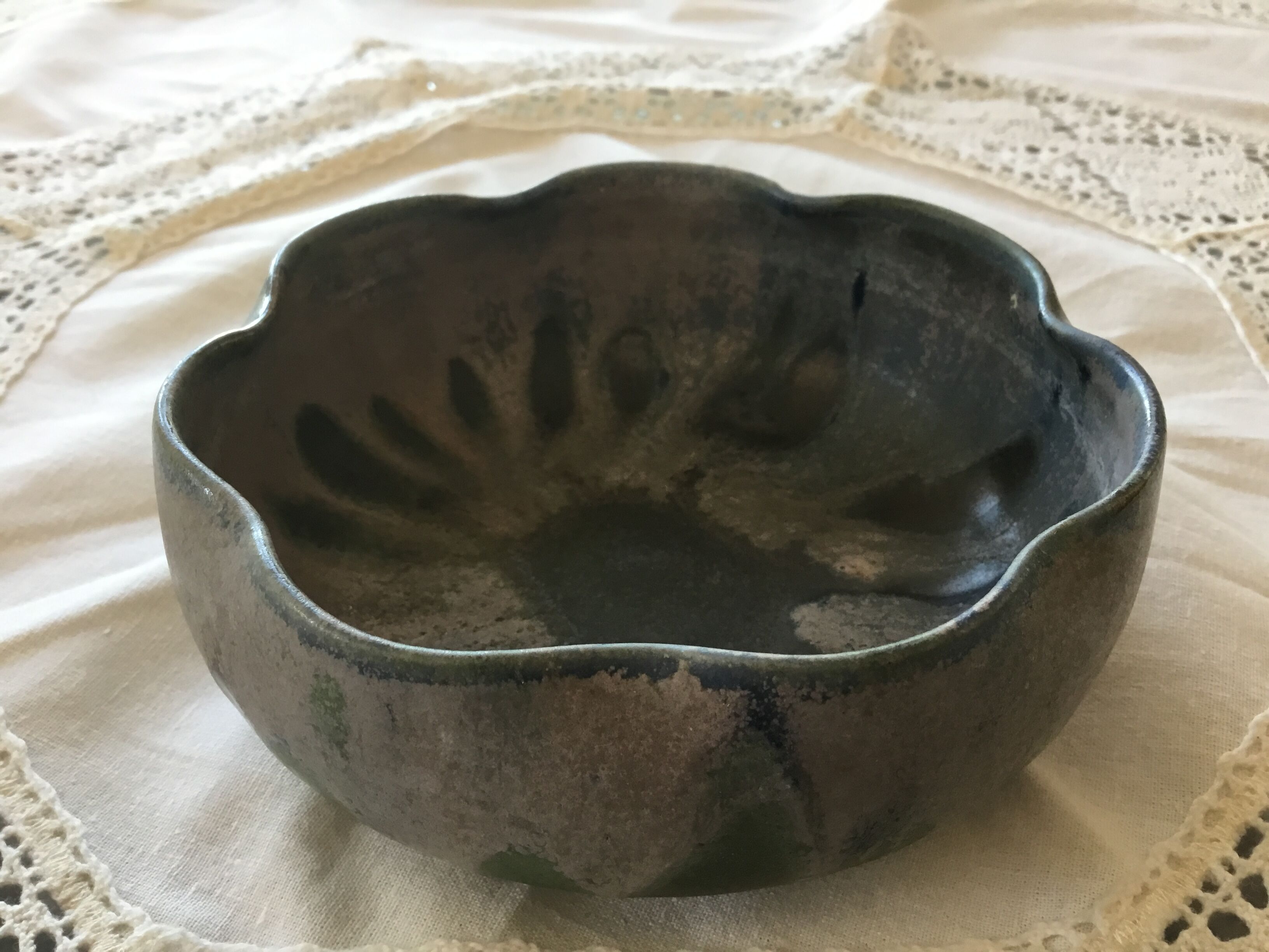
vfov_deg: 45.4
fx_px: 1136
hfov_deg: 58.4
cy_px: 476
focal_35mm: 31
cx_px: 634
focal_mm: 3.3
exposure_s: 1/33
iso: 50
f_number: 2.4
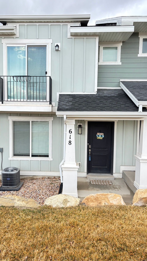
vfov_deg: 66.1
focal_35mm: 29
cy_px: 130
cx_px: 59
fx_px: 201
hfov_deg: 40.0
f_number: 1.6
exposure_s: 1/277
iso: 50
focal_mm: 5.96
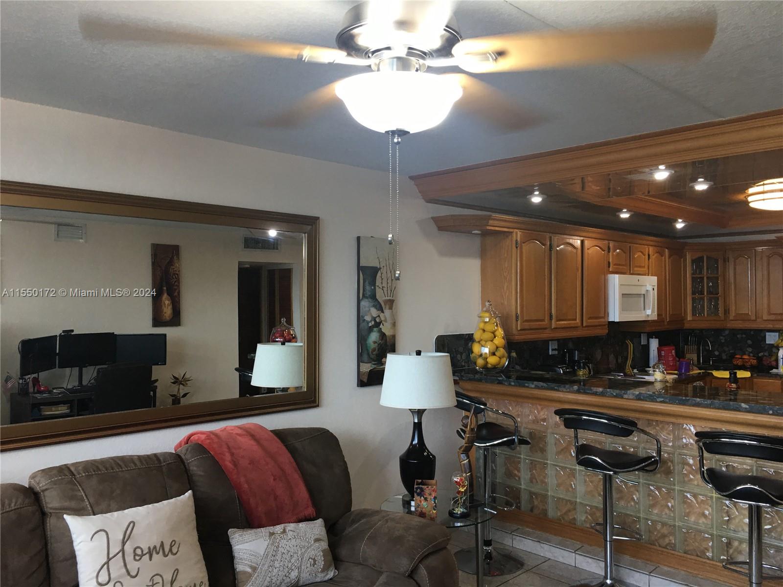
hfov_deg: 61.7
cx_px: 392
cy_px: 294
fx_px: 656
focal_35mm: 29
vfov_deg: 48.2
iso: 25
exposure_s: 1/15
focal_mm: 4.15
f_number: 2.2
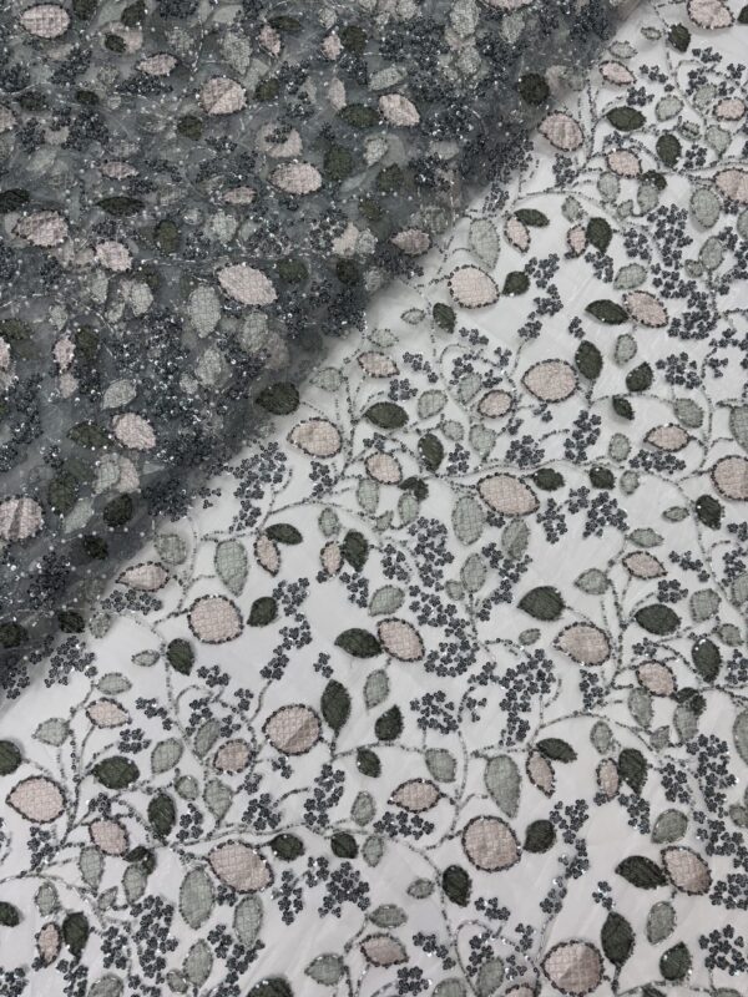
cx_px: 374
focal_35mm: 26
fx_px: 749
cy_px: 498
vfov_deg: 67.3
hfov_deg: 53.1
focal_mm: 5.96
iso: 32
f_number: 1.6
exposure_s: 1/100
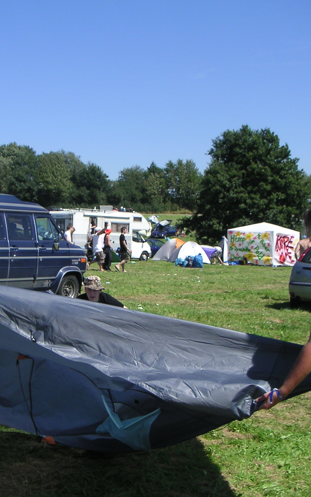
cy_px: 248
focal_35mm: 54
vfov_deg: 37.5
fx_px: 732
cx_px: 82
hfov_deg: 23.8
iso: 50
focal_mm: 6
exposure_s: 1/180
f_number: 6.7
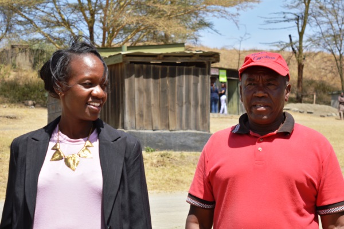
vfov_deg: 16.5
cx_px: 172
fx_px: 788
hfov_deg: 24.6
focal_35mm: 82
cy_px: 114
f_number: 5.6
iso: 100
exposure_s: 1/400
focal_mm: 55
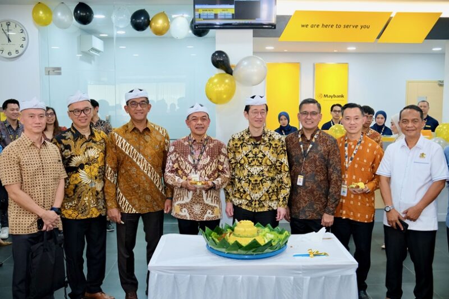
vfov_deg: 37.8
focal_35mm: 35
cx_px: 224
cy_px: 150
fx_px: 436
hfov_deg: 54.4
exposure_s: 1/180
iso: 2000
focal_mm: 23
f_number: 2.8
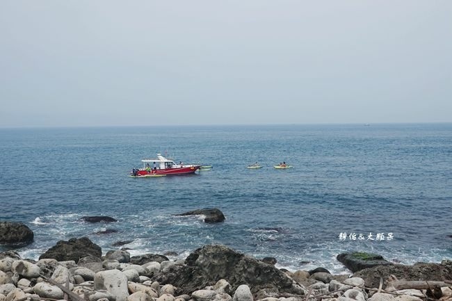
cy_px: 150
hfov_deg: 41.9
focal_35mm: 47
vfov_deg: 28.6
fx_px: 590
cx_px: 226
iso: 125
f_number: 5.6
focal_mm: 17.53
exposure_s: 1/800
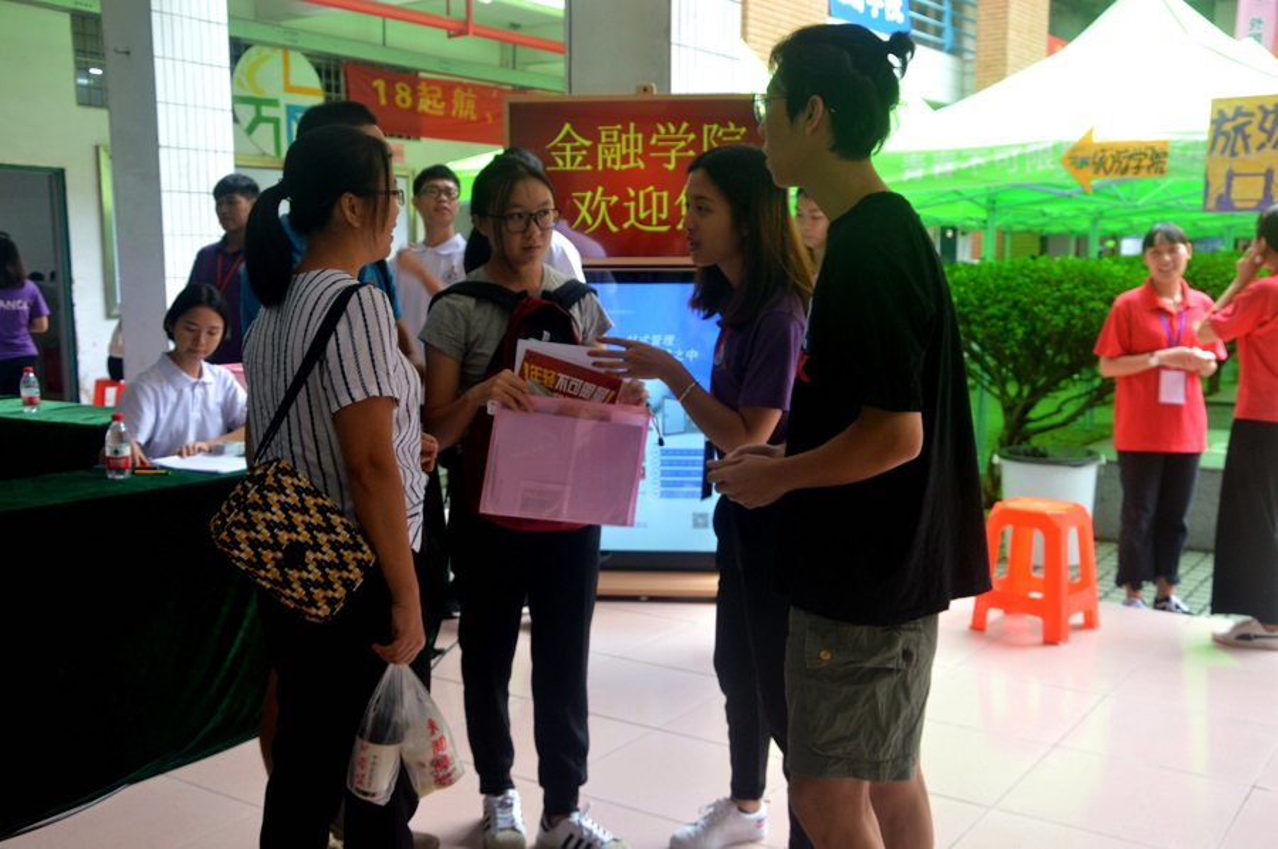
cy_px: 424
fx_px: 1330
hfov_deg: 51.3
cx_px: 639
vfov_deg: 35.4
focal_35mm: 38
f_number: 5.6
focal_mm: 25
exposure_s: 1/60
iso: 280
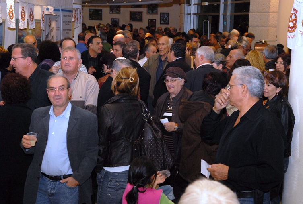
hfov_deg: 35.0
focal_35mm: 57
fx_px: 481
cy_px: 102
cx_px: 152
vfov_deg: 23.9
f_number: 6.3
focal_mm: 38
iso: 640
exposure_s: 1/60
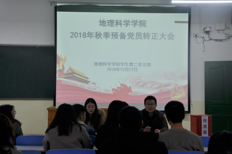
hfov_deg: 14.9
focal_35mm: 138
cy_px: 77
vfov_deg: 9.9
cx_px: 116
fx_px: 888
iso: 250
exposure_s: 1/25
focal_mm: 92
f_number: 9
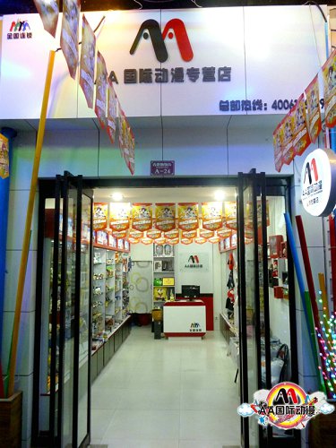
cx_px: 168
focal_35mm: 28
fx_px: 362
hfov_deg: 49.7
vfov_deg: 63.4
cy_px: 224
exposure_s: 1/25
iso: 400
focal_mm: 5
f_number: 3.1
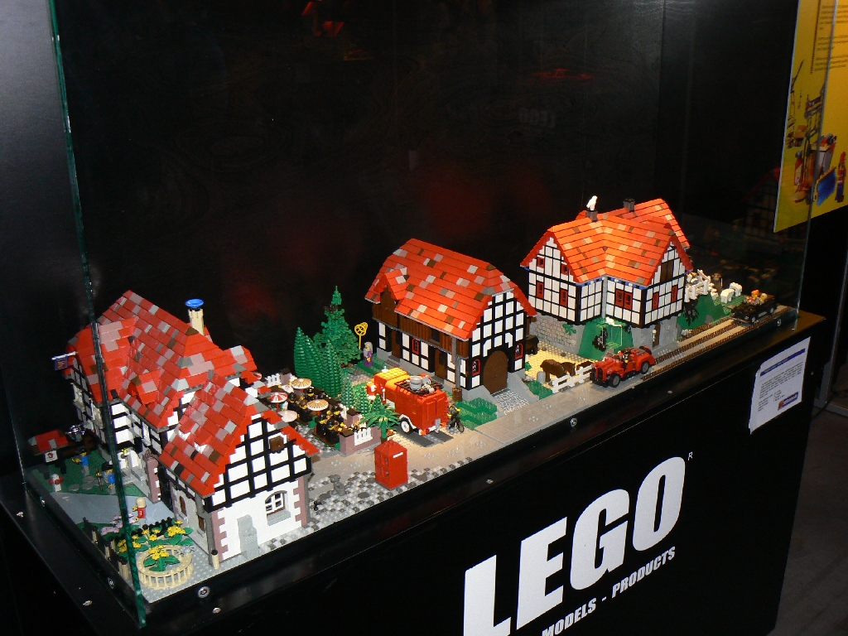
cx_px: 424
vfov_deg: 39.7
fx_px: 882
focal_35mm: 36
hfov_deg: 51.4
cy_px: 318
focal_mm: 6
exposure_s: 1/30
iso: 100
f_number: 2.8
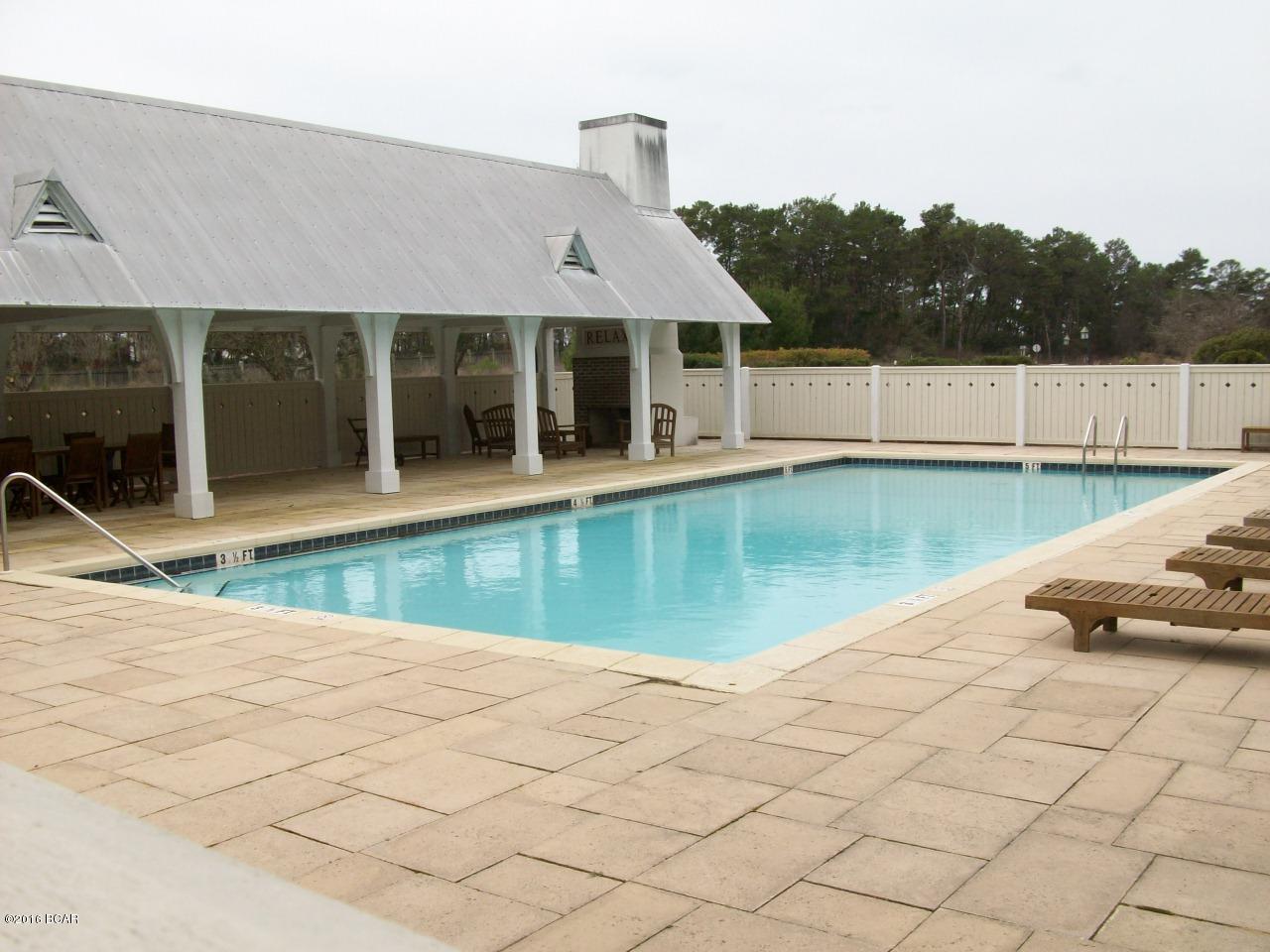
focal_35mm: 34
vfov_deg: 41.8
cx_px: 635
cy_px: 476
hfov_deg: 54.0
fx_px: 1247
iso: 64
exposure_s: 1/245
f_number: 5.5
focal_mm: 5.7
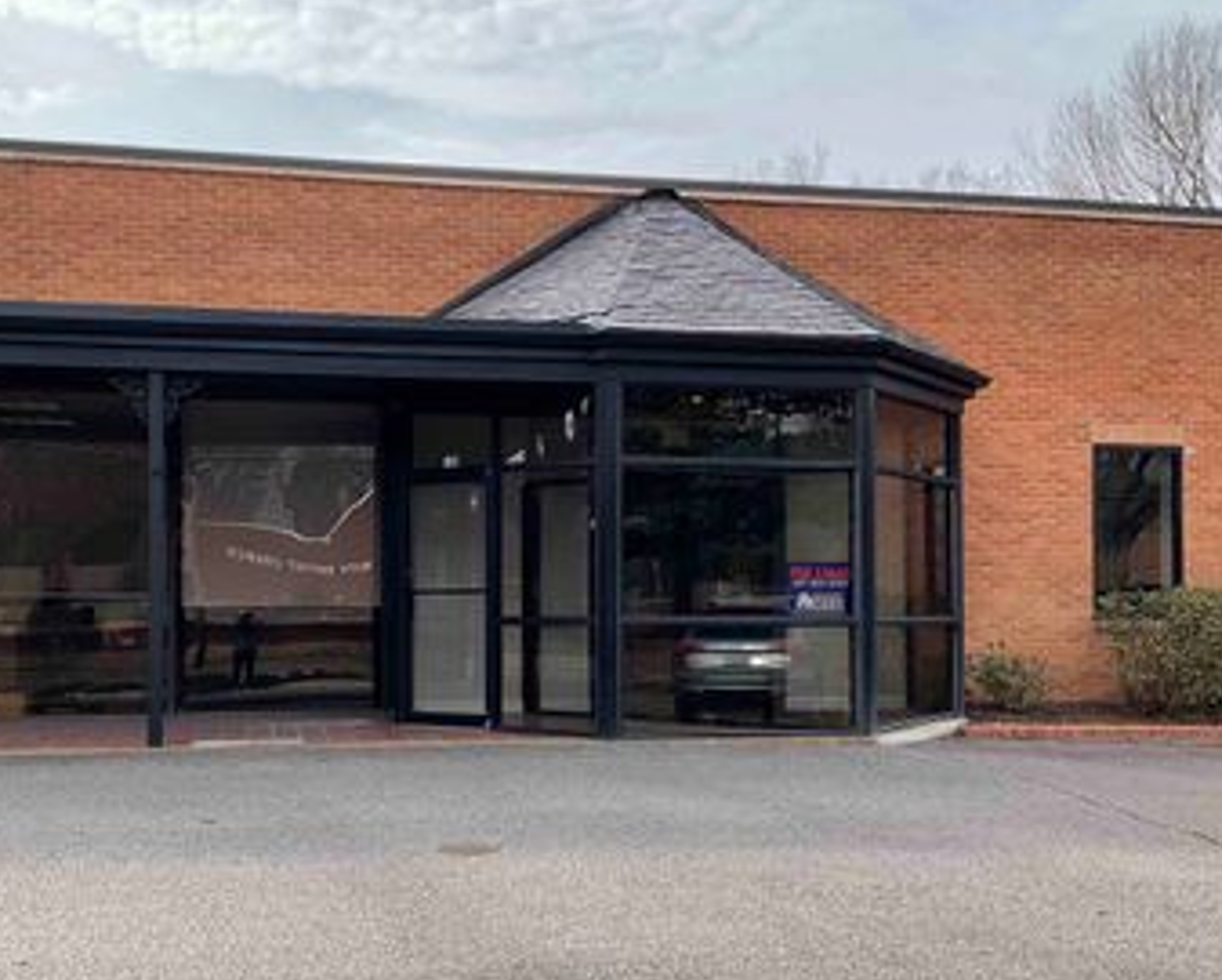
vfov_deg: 35.6
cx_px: 537
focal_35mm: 42
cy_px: 575
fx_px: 1520
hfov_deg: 43.7
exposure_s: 1/997
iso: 25
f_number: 1.8
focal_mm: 3
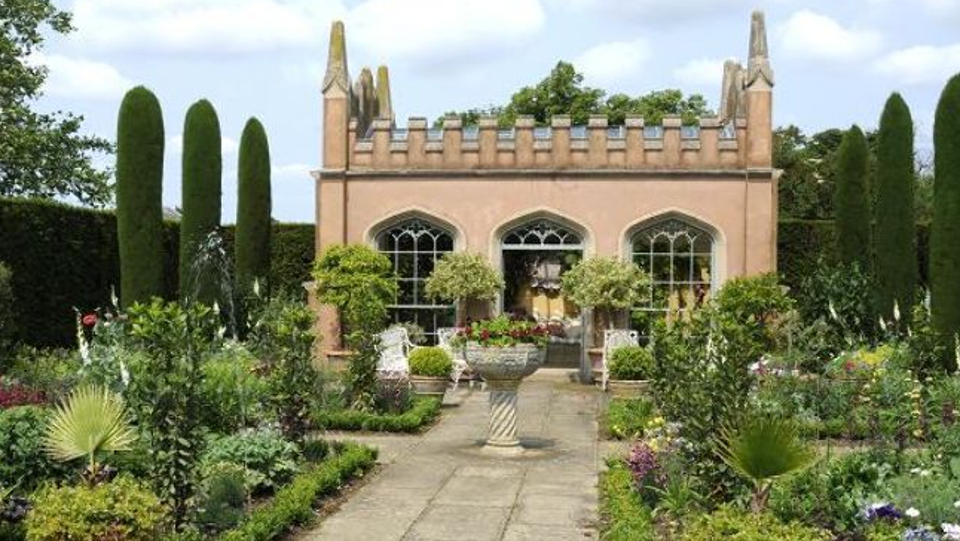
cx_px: 421
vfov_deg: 27.7
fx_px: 1095
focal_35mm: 43
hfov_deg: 47.2
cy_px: 311
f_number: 22
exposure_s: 1/60
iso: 200
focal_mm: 24
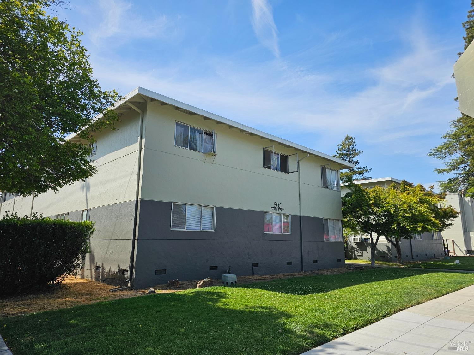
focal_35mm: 23
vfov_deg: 58.9
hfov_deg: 73.9
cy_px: 178
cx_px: 237
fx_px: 315
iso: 20
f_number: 1.7
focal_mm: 6.3
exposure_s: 1/1208
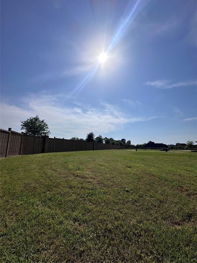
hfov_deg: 85.7
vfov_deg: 102.1
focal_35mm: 14
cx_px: 98
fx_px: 106
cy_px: 132
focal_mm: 2.22
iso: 40
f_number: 2.2
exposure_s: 1/7813
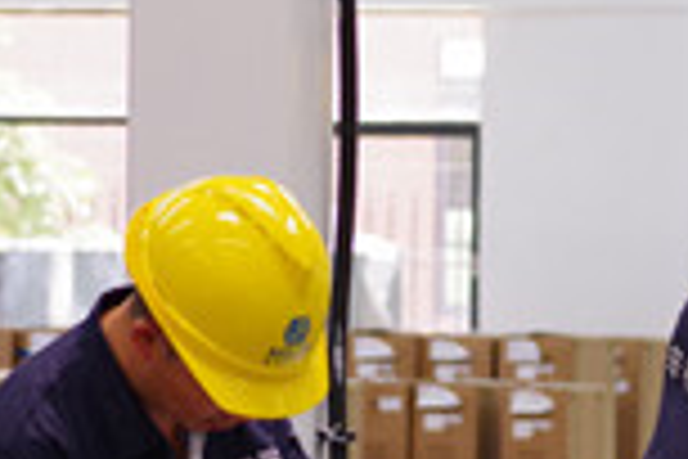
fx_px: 8771
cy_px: 385
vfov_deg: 3.0
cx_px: 670
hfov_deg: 4.5
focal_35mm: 459
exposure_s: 1/160
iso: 800
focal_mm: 100
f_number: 5.6
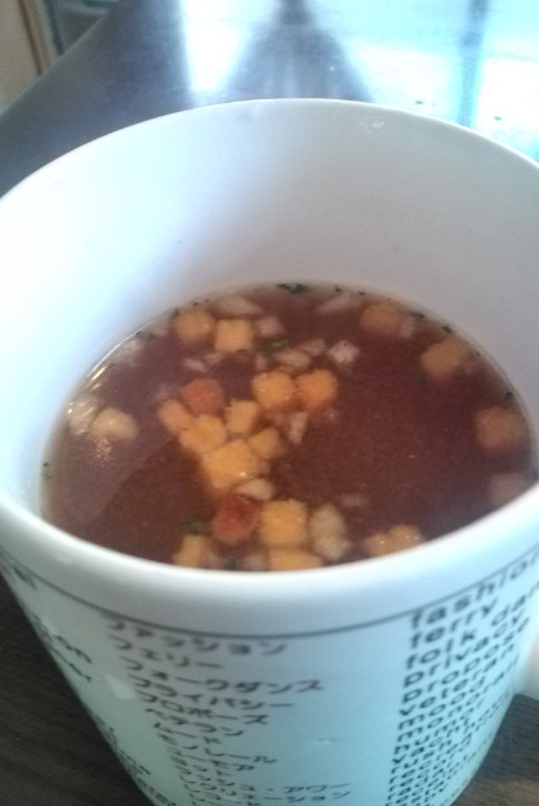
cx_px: 264
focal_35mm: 34
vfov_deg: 55.8
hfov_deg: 38.9
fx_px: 763
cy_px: 395
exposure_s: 1/20
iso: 104
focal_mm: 3.3
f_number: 2.8
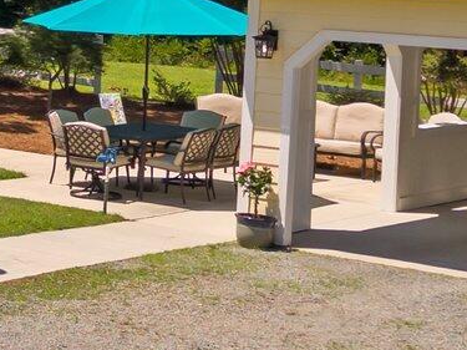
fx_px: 1767
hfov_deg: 12.1
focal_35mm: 131
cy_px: 30
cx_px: -646
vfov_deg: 11.2
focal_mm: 8.67
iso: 120
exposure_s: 1/3000
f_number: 1.8
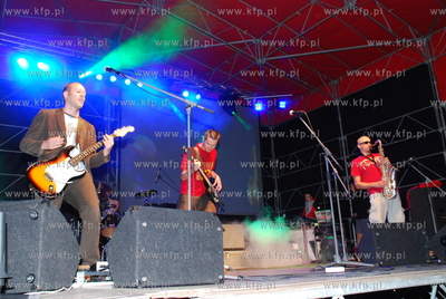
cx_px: 223
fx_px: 409
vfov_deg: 40.1
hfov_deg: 57.2
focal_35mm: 33
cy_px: 150
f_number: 8
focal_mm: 22
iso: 1250
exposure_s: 1/60
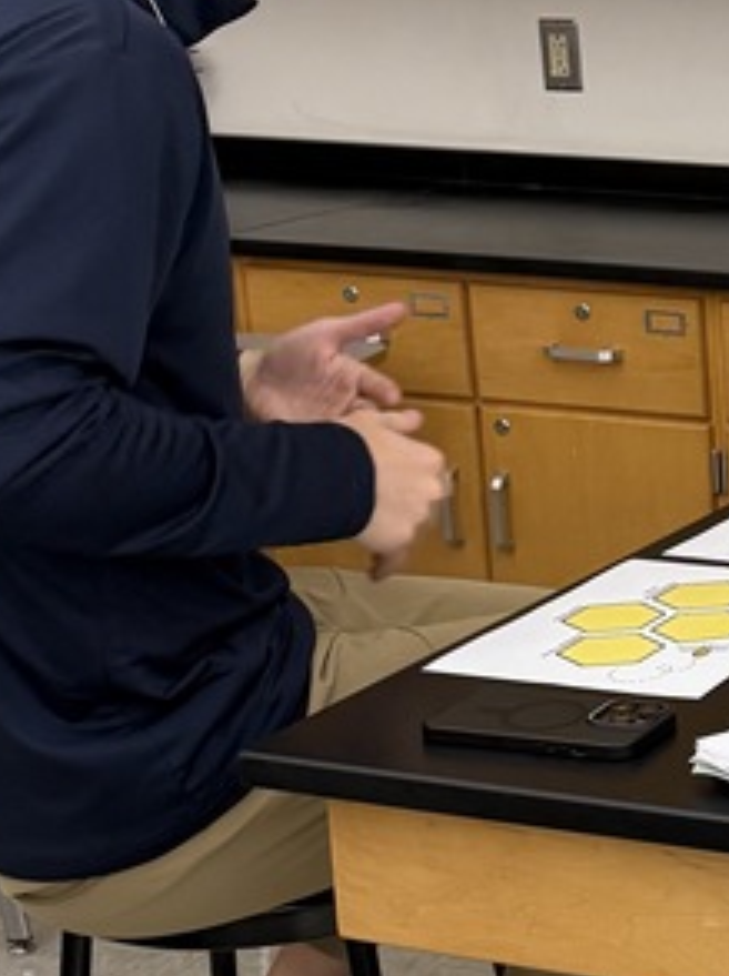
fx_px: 2364
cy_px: 486
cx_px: 1228
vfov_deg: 23.3
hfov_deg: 15.5
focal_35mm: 84
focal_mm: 6.76
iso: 200
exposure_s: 1/60
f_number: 1.78
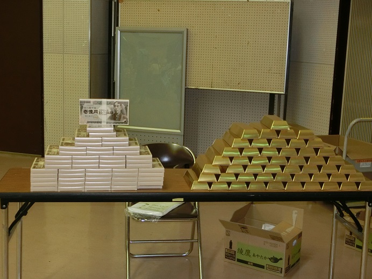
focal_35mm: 52
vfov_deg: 28.0
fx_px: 559
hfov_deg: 36.8
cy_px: 140
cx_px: 186
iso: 400
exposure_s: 1/30
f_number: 4.7
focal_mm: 9.3
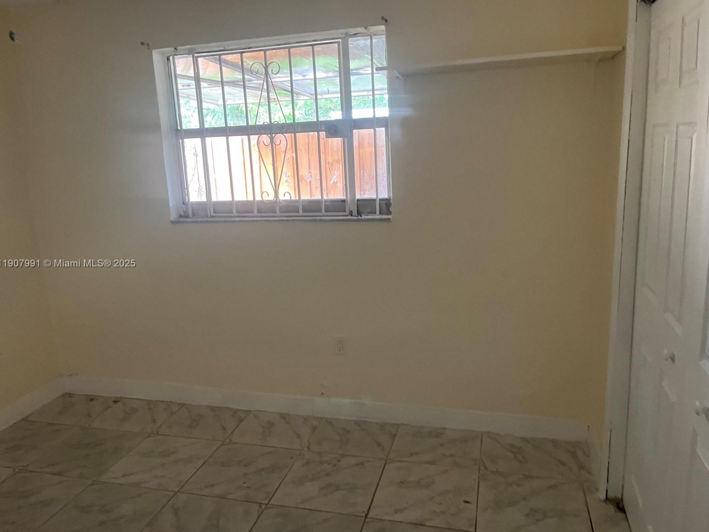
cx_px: 357
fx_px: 553
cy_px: 264
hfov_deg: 65.3
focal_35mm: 27
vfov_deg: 51.4
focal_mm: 5.1
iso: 400
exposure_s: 1/60
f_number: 1.6
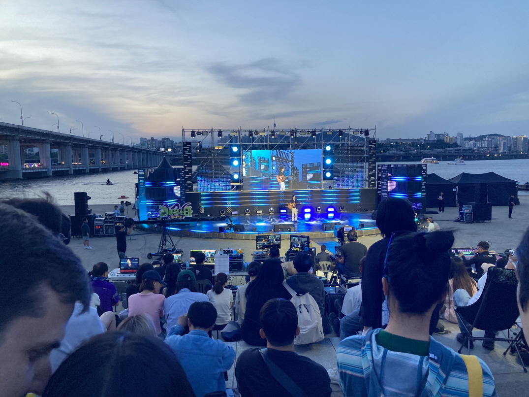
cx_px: 264
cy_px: 198
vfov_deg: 49.7
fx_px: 428
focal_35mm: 28
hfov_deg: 63.4
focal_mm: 3.99
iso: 125
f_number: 1.8
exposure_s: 1/60
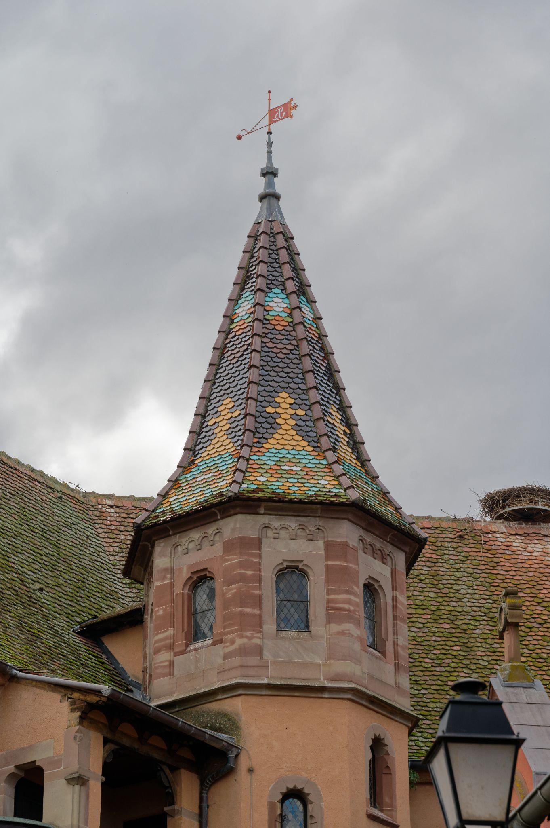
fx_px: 2410
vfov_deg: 19.5
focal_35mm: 105
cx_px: 275
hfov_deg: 13.0
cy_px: 414
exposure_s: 1/320
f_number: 8
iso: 100
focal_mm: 105
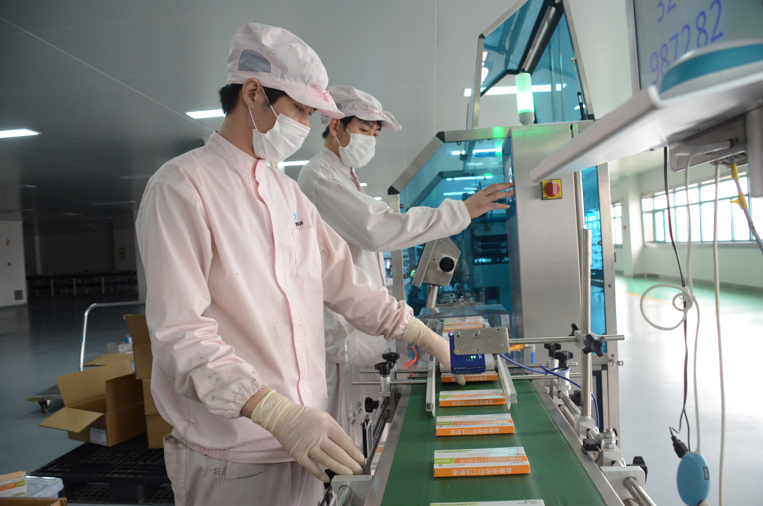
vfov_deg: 47.7
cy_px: 253
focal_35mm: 27
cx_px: 382
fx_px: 571
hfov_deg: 67.5
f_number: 4
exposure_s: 1/80
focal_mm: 18
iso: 1250
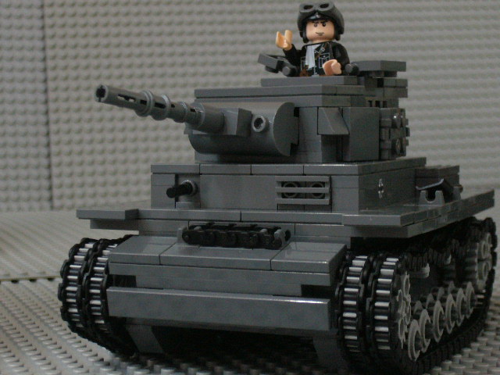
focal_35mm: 86
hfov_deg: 22.8
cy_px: 188
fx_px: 1242
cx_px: 250
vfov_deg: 17.2
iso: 200
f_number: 4.5
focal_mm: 14.3
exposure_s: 1/8
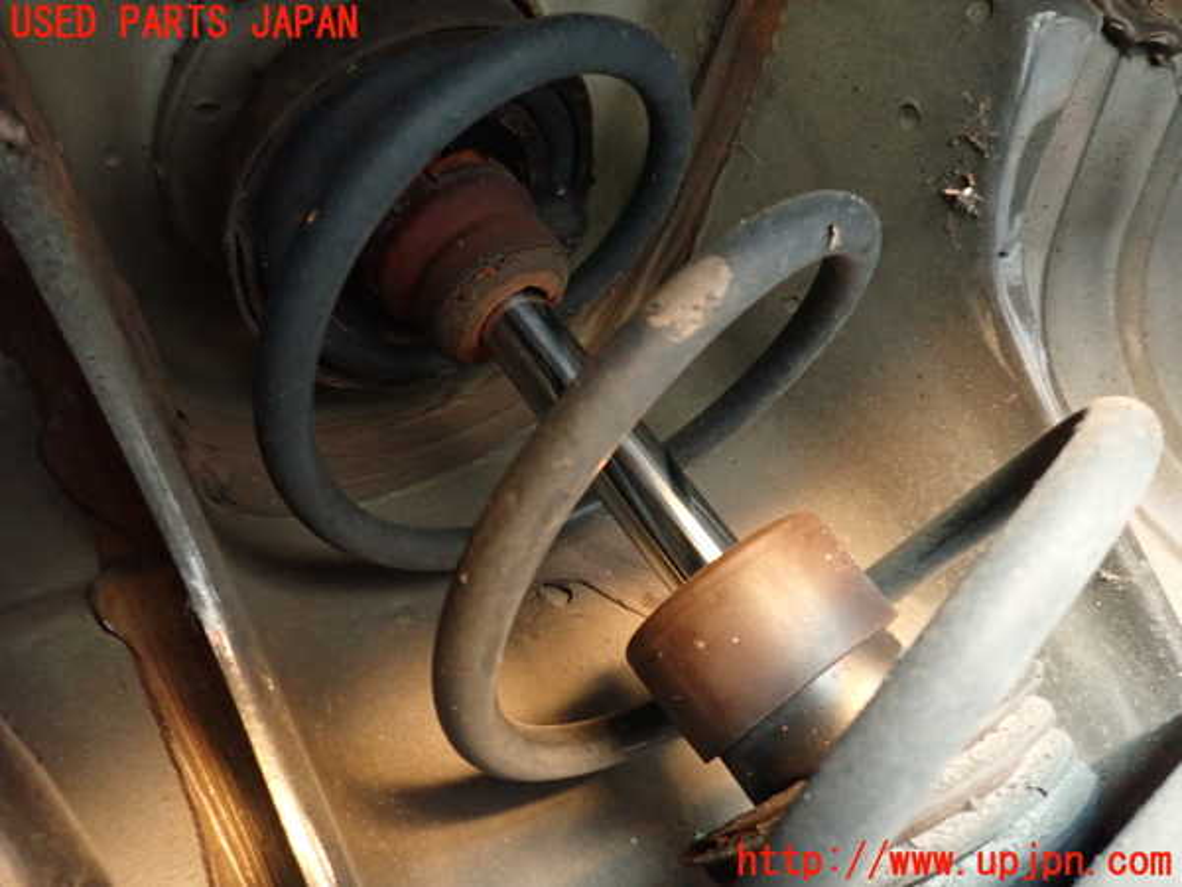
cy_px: 444
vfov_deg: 54.9
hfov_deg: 69.4
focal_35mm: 25
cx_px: 591
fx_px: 854
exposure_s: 1/25
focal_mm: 4.5
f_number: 2
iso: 800
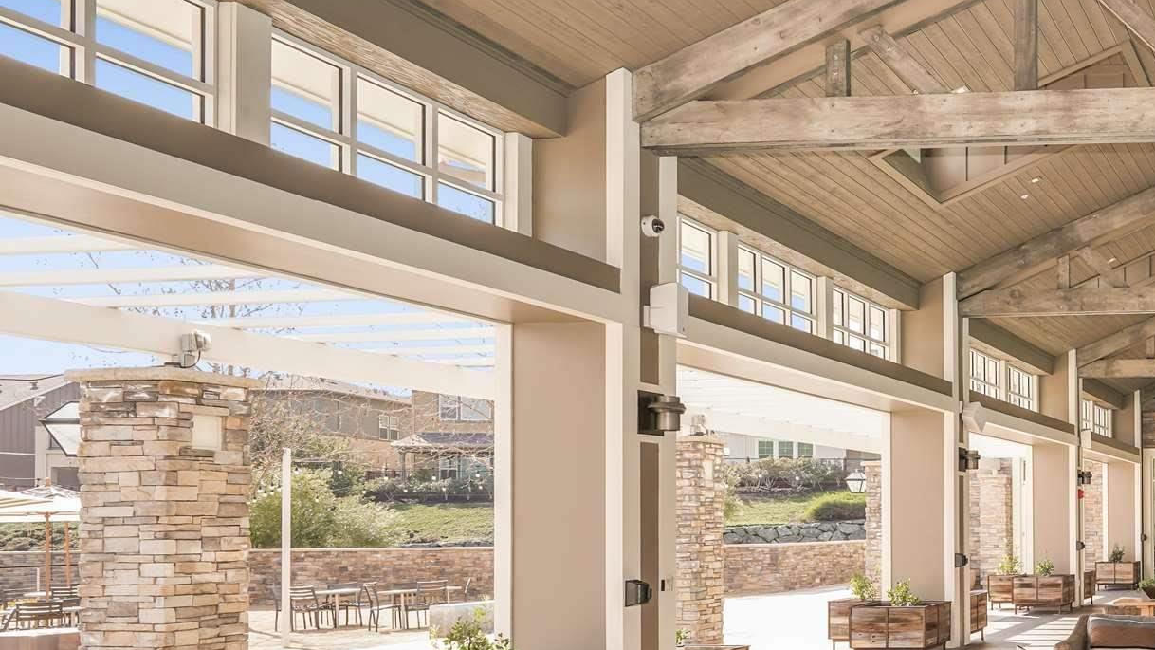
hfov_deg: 42.3
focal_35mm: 37
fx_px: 1133
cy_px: 493
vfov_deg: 31.4
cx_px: 1274
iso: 100
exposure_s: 1/125
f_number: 6.3
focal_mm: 14
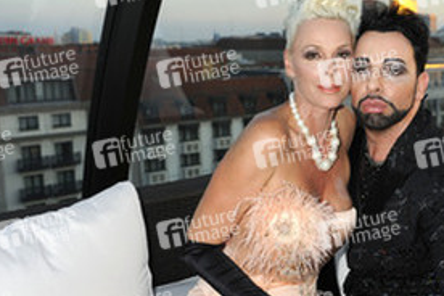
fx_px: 765
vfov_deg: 21.8
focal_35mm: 62
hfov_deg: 32.0
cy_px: 190
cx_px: 316
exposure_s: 1/160
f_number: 5.6
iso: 640
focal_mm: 38
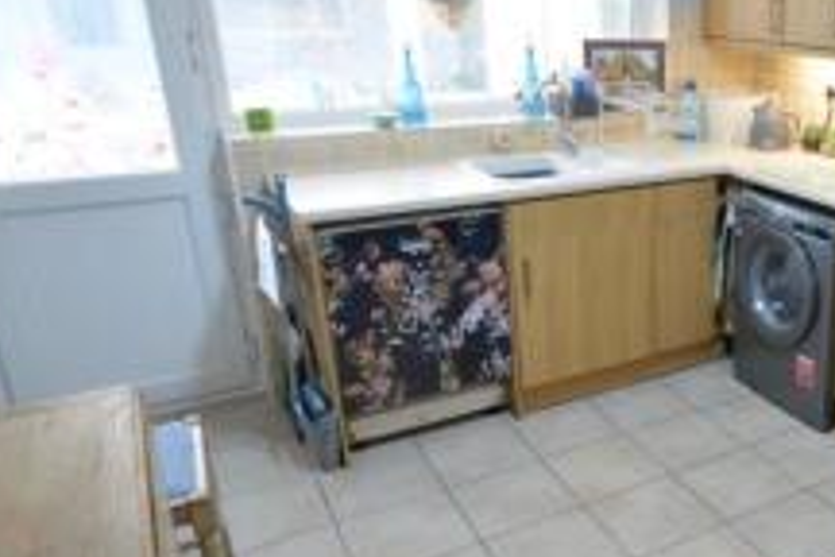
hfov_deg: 50.8
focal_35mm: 33
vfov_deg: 40.0
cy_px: 292
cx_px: 750
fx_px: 765
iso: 400
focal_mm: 10
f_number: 8
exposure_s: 1/5
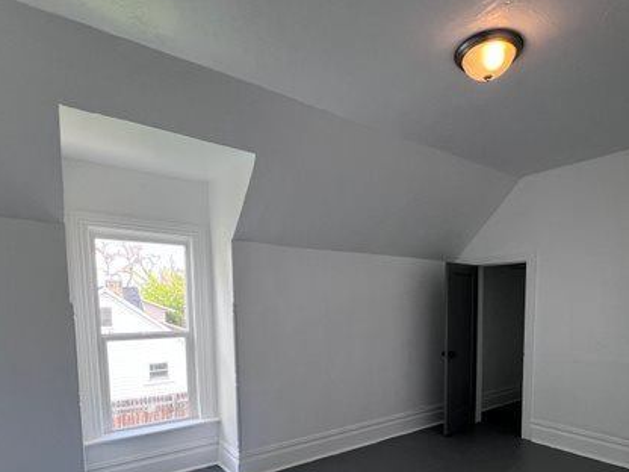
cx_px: 355
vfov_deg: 63.1
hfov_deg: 81.3
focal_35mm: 20
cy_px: 339
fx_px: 363
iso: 125
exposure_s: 1/120
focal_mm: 1.57
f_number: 1.8
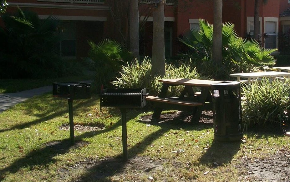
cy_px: 80
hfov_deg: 31.2
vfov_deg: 20.3
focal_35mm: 64
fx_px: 506
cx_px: 233
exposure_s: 1/320
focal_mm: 6.3
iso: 100
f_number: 5.6
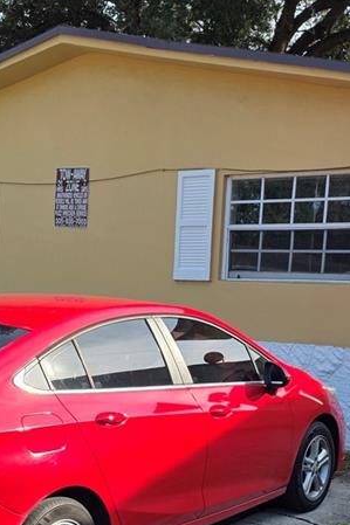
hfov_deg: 21.1
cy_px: 393
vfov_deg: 30.9
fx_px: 934
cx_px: 111
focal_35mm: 64
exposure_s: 1/2558
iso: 80
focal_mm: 6.25
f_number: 1.7
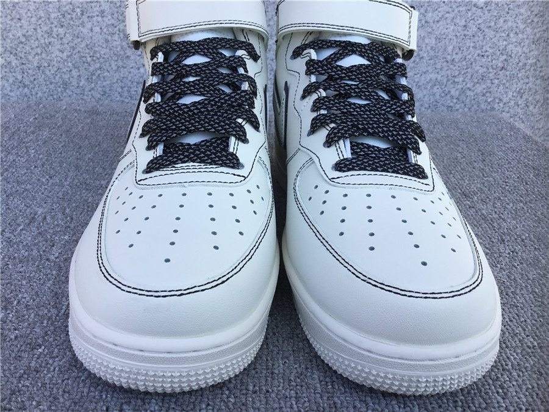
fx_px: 492
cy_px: 206
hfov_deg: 58.4
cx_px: 274
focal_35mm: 31
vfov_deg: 45.4
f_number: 2.4
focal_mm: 3.3
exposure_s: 1/543
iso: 25
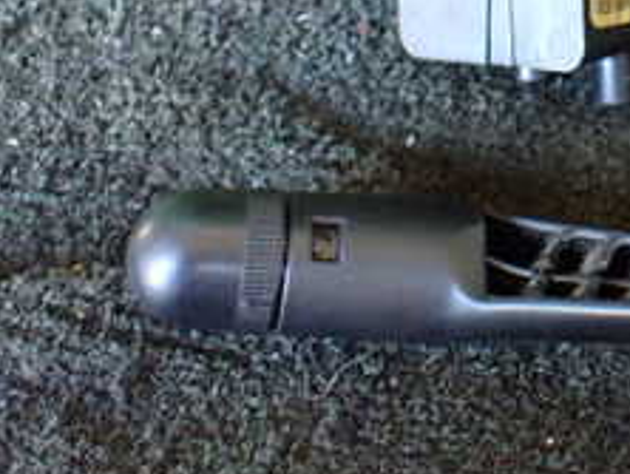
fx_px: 1476
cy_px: -99
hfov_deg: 22.6
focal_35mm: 81
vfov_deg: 17.4
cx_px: 709
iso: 800
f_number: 2.3
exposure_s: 1/40
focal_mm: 5.4
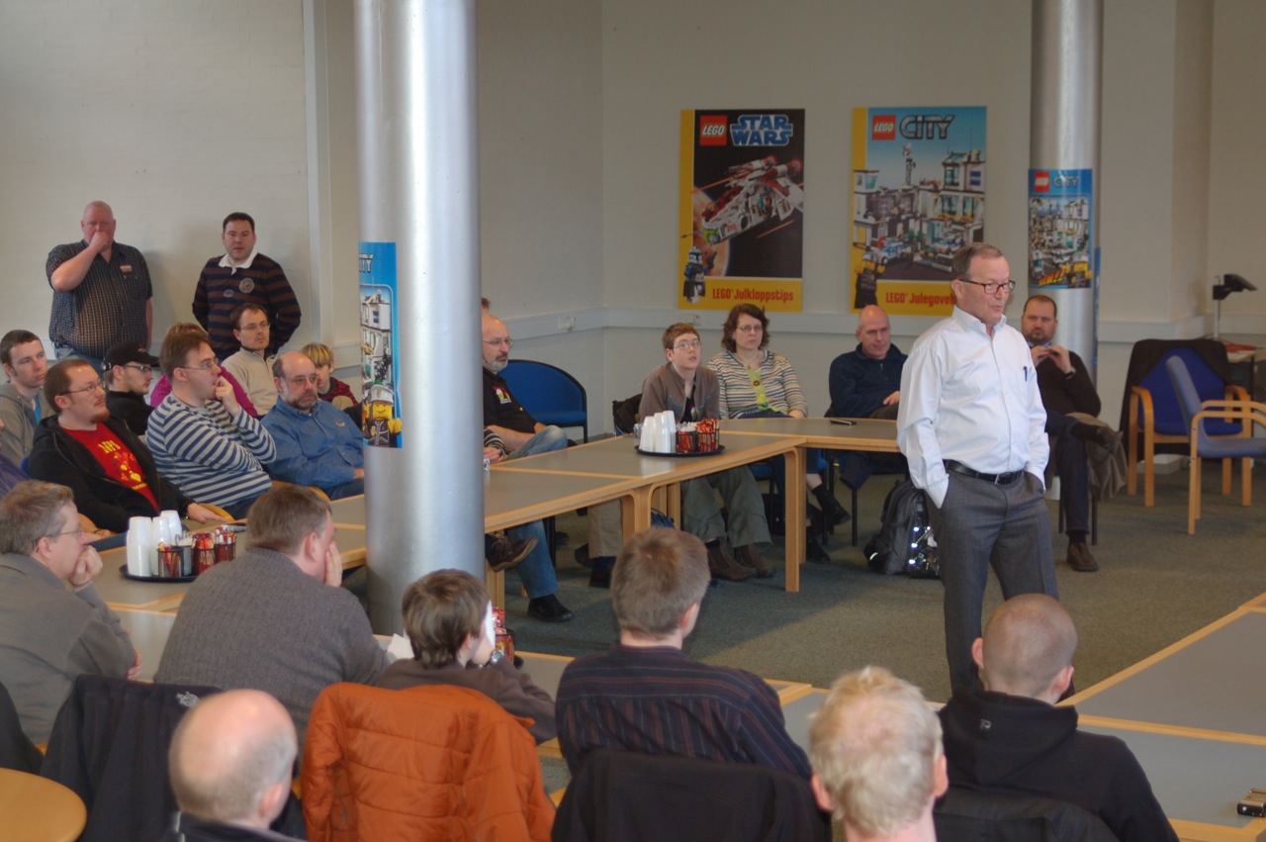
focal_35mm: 72
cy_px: 421
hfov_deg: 28.1
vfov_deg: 18.9
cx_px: 633
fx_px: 2530
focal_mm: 48
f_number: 3.5
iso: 400
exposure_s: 1/60
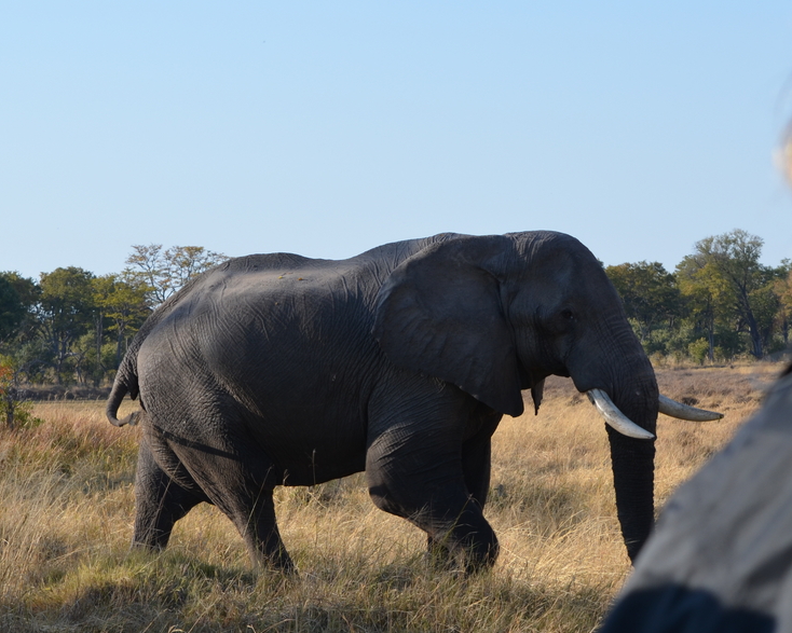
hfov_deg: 14.3
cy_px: 335
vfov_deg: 11.4
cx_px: 366
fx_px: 3160
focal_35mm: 135
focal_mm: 55
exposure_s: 1/250
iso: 180
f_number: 8
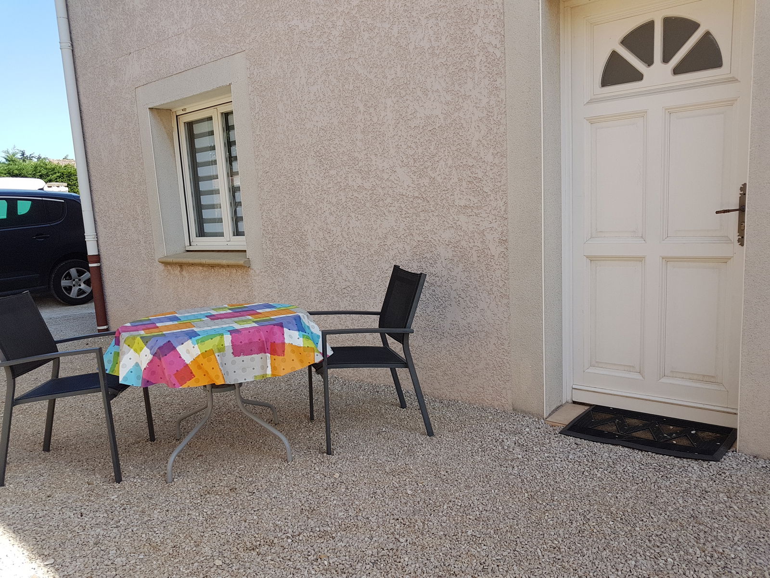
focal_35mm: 26
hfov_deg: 67.3
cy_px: 289
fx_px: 578
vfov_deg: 53.1
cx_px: 385
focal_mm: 4.2
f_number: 1.7
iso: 40
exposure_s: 1/860
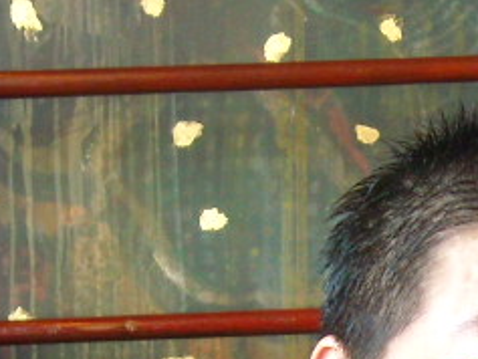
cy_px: 563
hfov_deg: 12.9
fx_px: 2086
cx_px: 510
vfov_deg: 9.5
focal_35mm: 151
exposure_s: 1/60
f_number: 2.8
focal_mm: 5.7
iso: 227
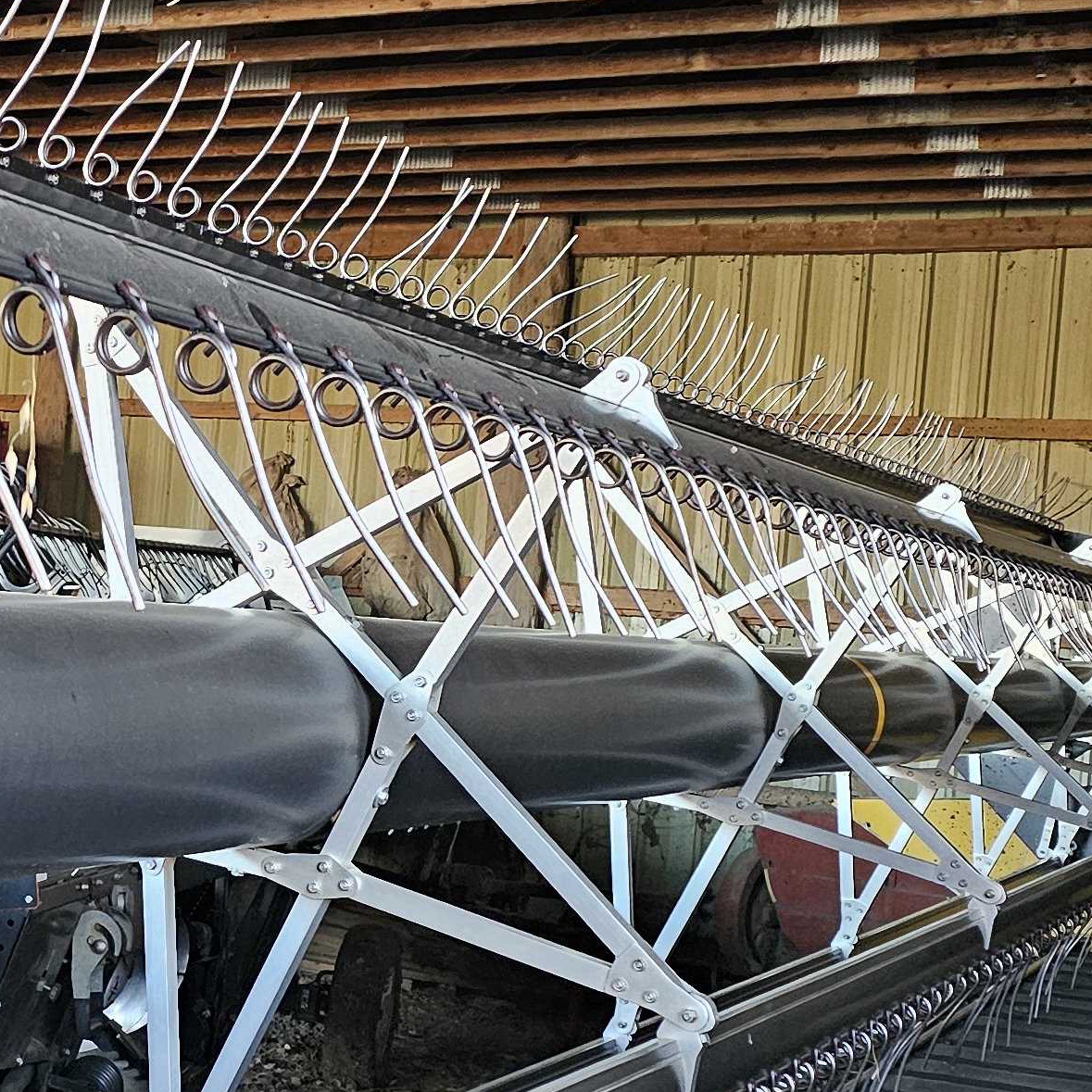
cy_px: 565
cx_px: -10
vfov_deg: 25.0
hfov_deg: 23.9
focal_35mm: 69
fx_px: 2463
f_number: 1.7
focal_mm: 6.3
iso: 1000
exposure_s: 1/120
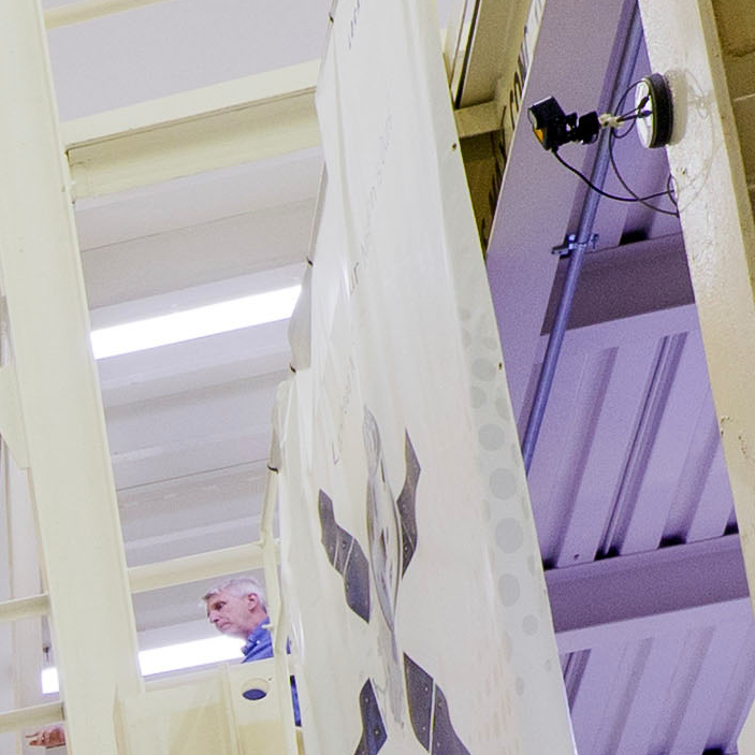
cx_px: -2364
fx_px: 4294
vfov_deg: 9.0
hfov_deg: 7.2
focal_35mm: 174
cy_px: 1850
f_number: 5.6
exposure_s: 1/60
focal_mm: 24
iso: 800
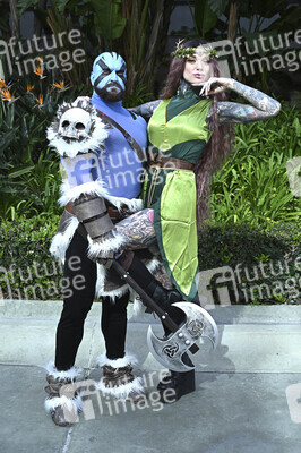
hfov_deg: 31.8
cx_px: 150
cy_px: 226
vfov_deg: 46.4
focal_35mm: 42
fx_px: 528
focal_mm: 42
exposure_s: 1/250
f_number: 6.3
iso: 250
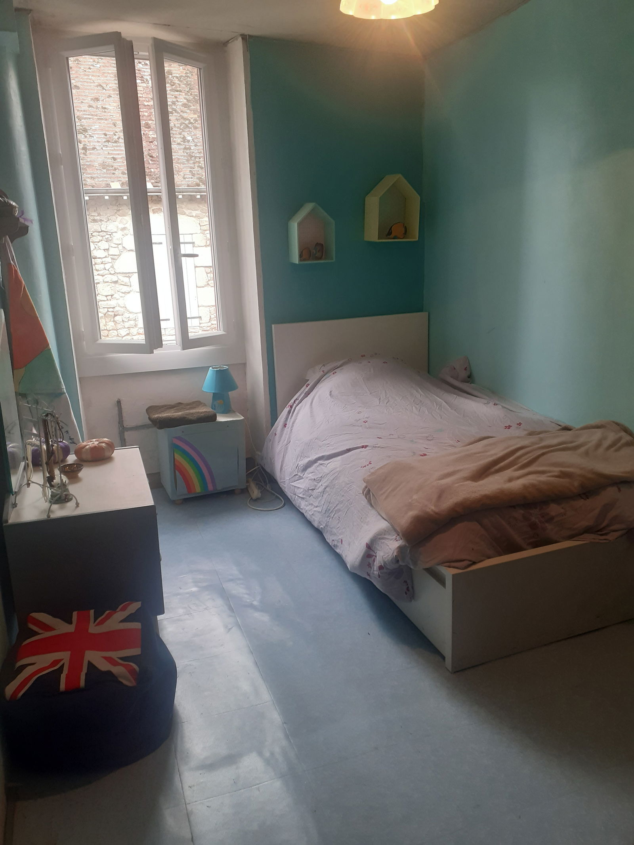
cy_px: 422
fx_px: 659
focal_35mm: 27
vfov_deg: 65.3
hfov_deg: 51.4
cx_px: 317
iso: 80
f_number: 1.9
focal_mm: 3.6
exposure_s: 1/50
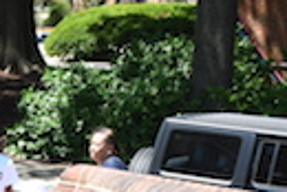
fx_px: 1381
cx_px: -221
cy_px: 290
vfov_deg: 7.8
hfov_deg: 11.1
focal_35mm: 173
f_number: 11
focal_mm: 30
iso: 800
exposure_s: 1/320
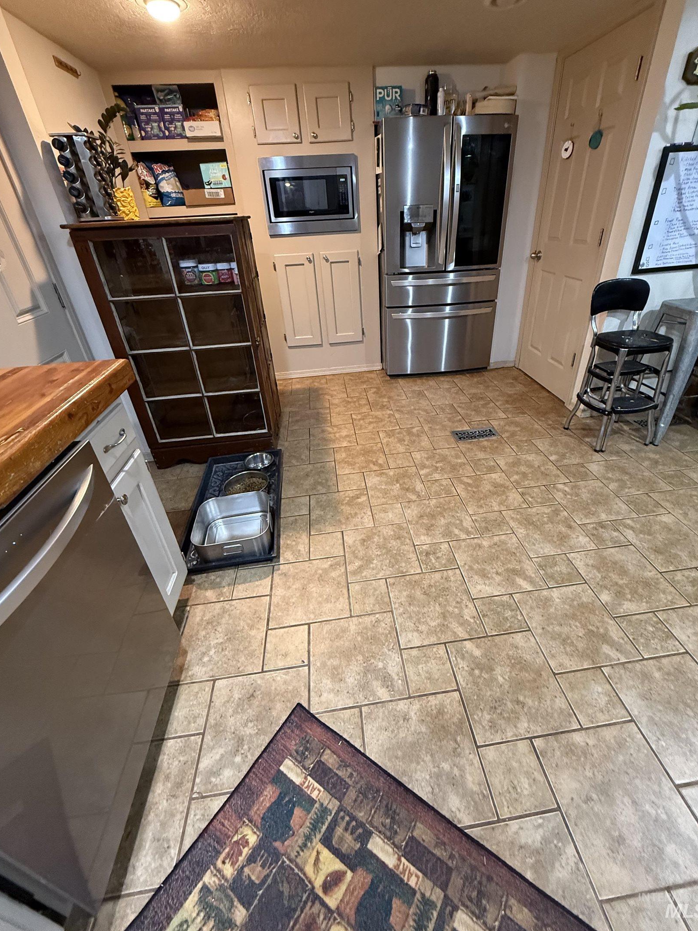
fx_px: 403
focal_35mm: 15
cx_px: 364
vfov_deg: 98.1
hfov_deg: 81.7
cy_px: 443
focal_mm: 2.22
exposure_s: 1/60
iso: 640
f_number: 2.2
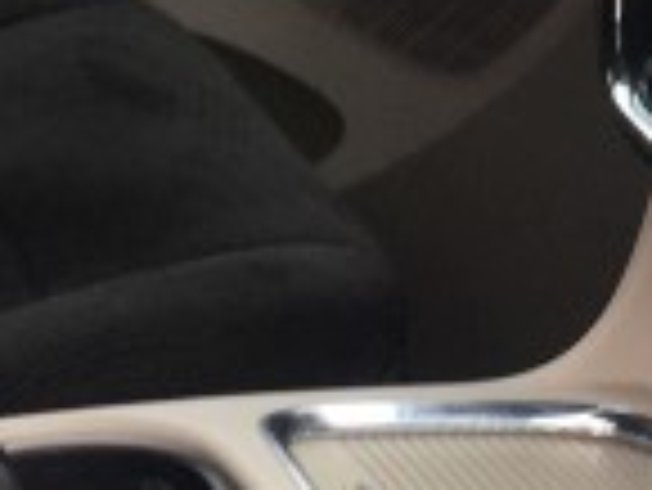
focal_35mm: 205
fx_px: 3864
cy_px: 9
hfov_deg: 9.4
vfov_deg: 7.2
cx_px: 994
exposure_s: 1/120
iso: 40
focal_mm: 4.15
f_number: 2.2
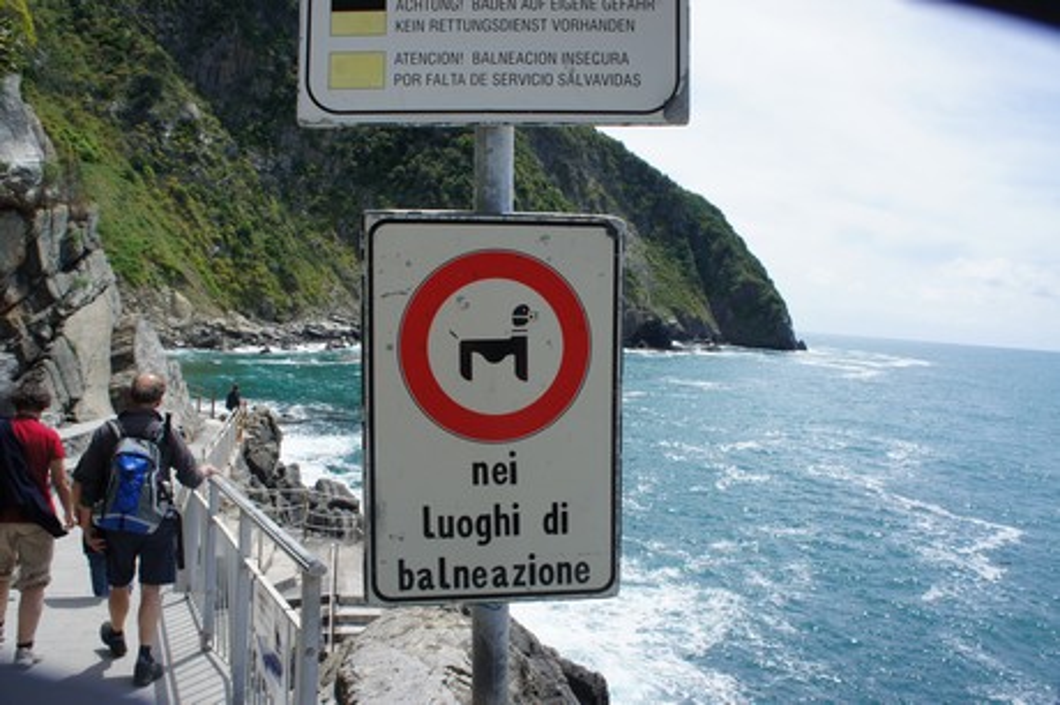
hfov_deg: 67.4
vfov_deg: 47.9
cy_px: 352
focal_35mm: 27
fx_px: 794
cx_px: 530
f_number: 11
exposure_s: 1/250
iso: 200
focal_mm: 18
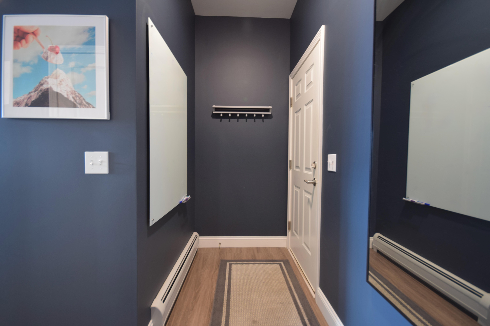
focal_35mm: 15
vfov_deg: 77.3
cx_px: 245
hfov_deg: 100.4
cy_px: 163
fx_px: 204
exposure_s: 1/1.3
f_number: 6.3
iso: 200
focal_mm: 10
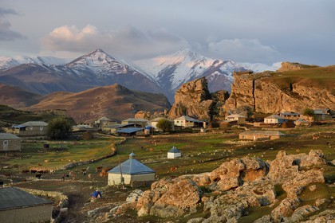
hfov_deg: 28.8
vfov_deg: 19.5
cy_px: 112
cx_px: 168
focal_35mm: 70
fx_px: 651
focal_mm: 70
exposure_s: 1/160
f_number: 11
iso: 800
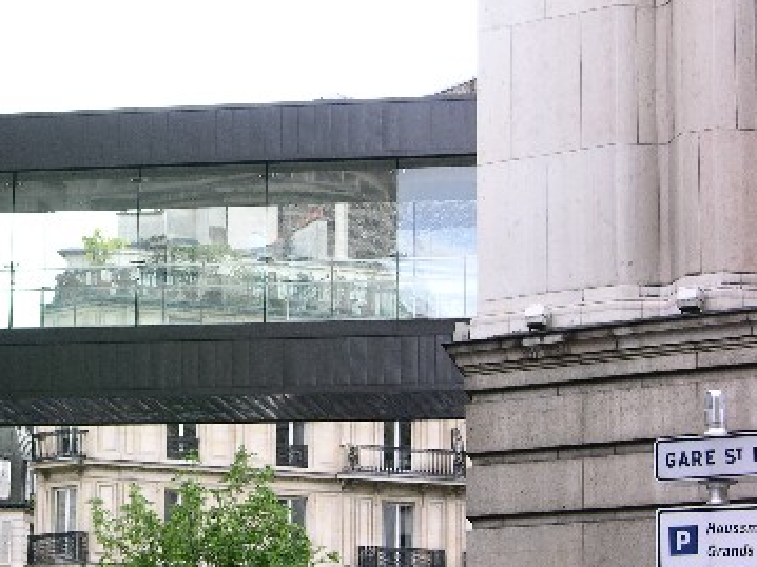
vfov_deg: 11.1
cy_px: 251
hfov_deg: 14.6
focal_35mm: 134
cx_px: 142
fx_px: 2929
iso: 50
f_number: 4.4
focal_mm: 21
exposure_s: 1/75.4
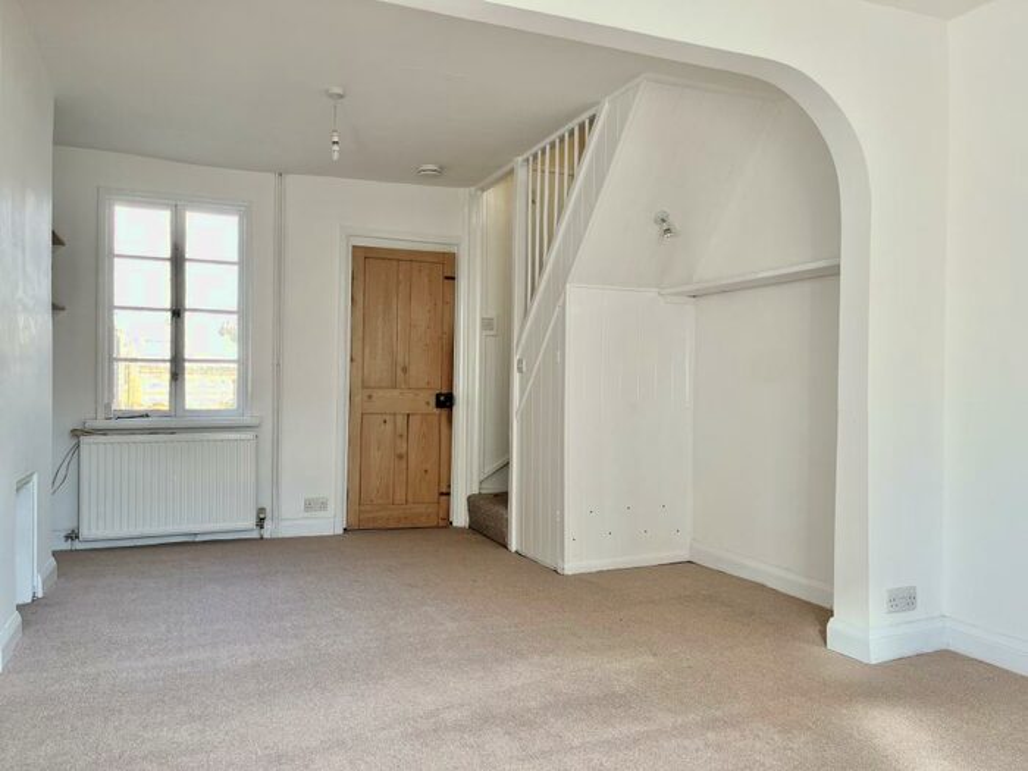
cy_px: 386
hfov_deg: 67.3
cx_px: 514
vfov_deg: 53.1
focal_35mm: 26
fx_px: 772
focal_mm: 5.1
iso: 64
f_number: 1.6
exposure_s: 1/153
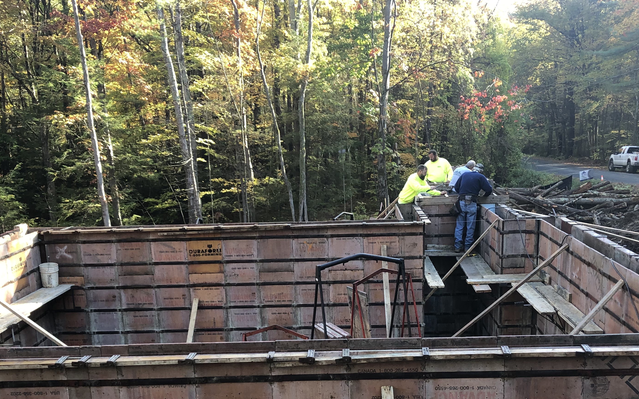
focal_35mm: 43
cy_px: 321
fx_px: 749
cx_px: 332
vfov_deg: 29.2
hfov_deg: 46.2
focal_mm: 3.99
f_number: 1.8
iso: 50
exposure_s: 1/120
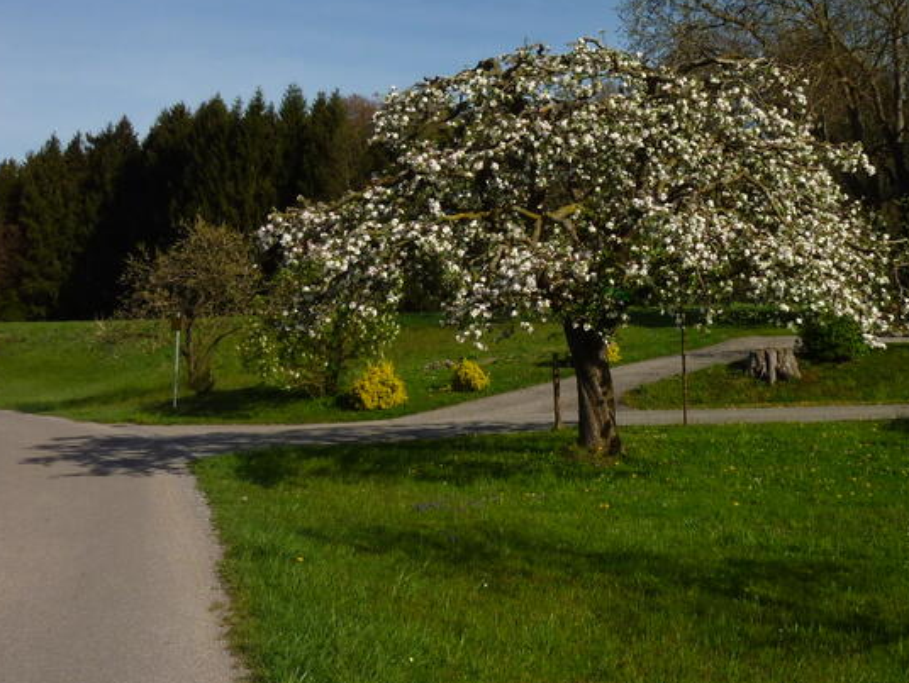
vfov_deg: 29.7
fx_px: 1262
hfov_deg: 39.4
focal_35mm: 48
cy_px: 143
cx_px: 553
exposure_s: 1/1300
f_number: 3.3
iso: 80
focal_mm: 4.5
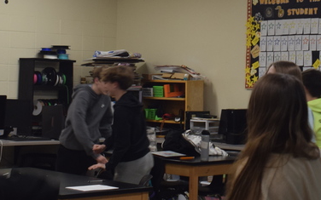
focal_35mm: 100
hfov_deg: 20.5
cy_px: 14
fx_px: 875
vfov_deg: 13.0
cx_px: 276
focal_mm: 24
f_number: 4
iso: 500
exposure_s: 1/60
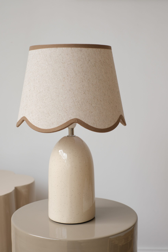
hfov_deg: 25.5
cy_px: 126
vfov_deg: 37.5
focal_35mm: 53
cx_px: 84
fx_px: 371
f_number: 4
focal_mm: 35
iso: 320
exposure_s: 1/52
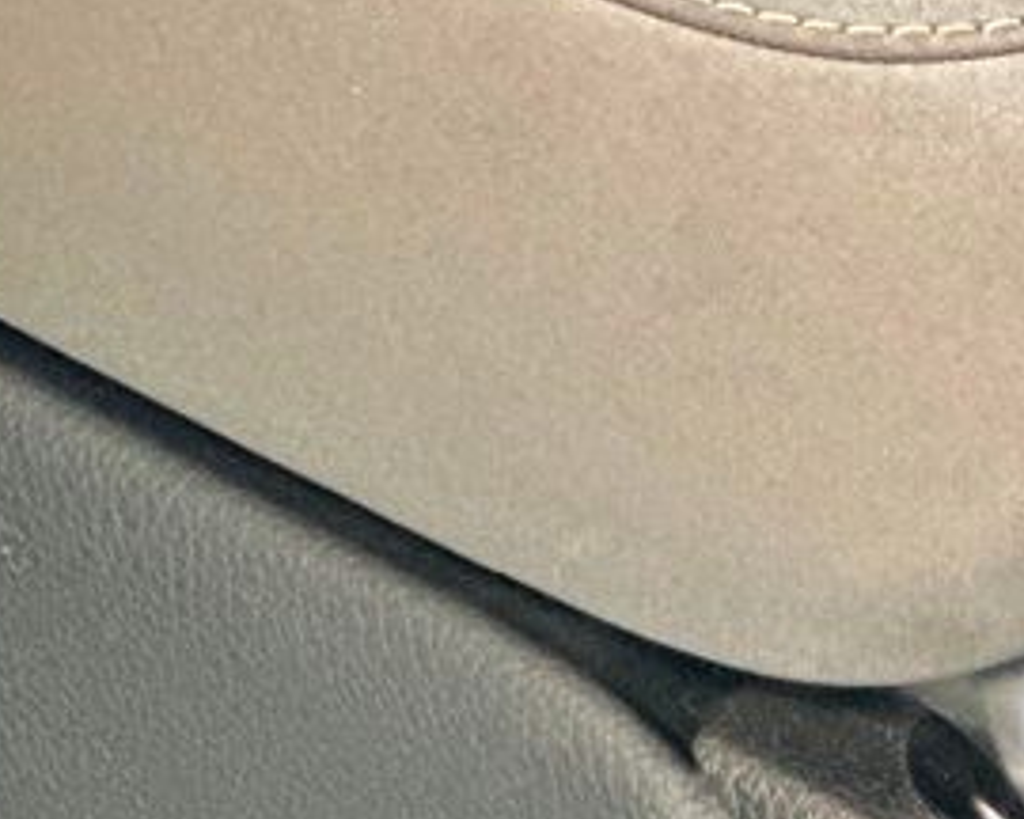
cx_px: 1764
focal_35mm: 285
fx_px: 8637
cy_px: 1043
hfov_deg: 6.6
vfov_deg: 5.4
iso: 800
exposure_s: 1/15
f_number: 2.8
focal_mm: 9
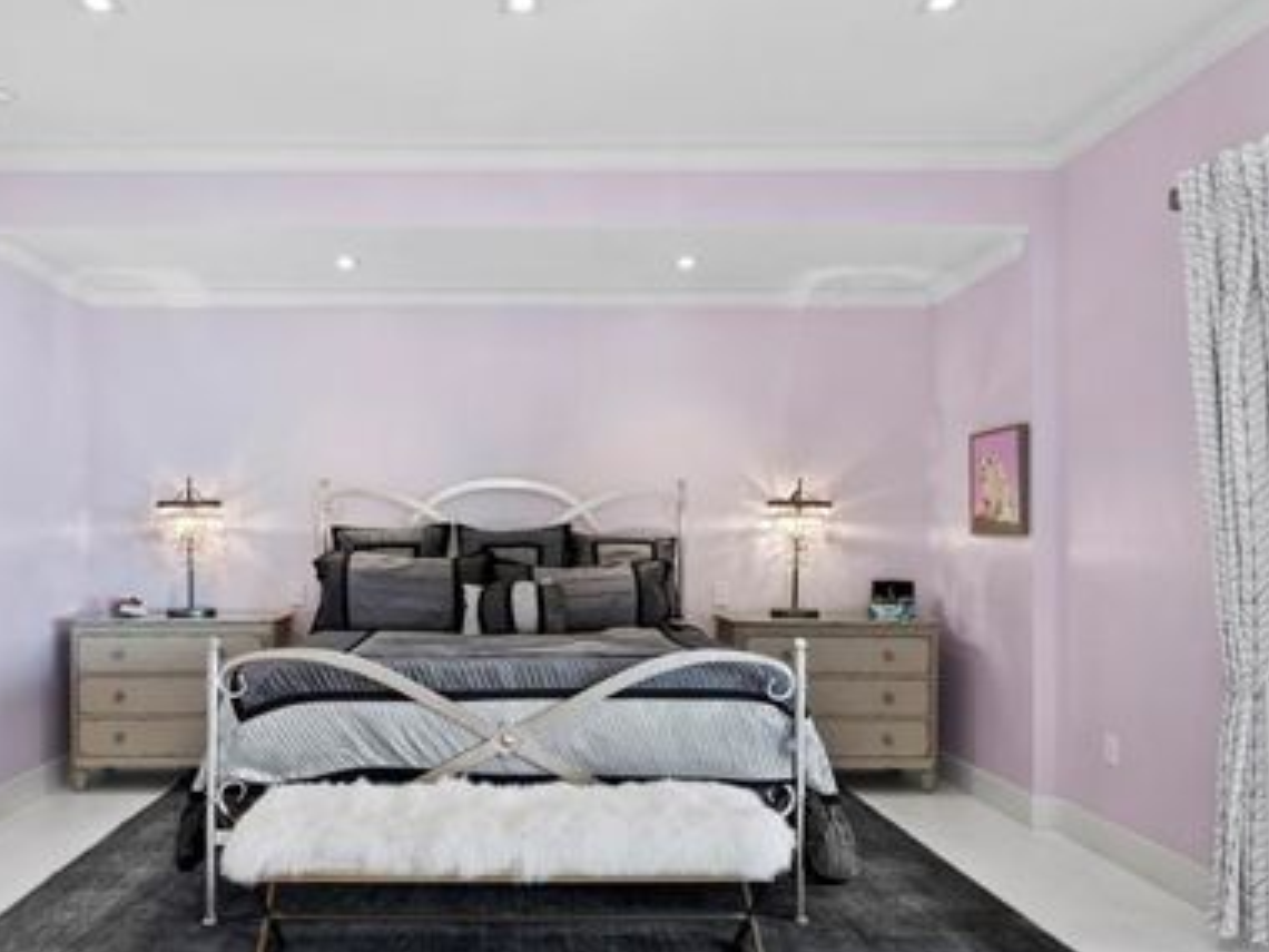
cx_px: 496
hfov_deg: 66.5
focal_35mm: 26
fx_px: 953
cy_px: 529
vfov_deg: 52.9
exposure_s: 1/13
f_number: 9
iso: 400
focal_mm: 7
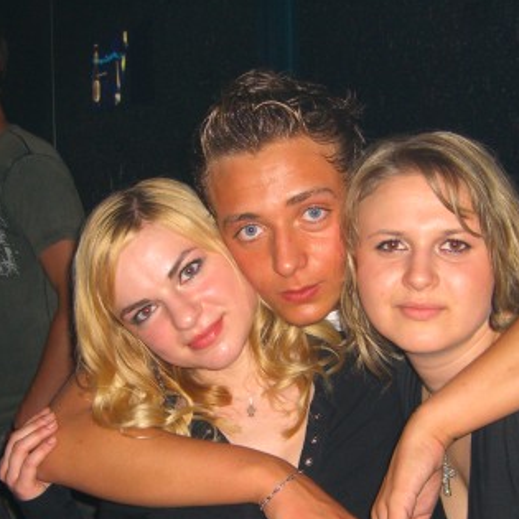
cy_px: 336
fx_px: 1086
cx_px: 306
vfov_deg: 26.8
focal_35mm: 64
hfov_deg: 26.8
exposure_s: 1/60
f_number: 2.8
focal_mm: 7.9
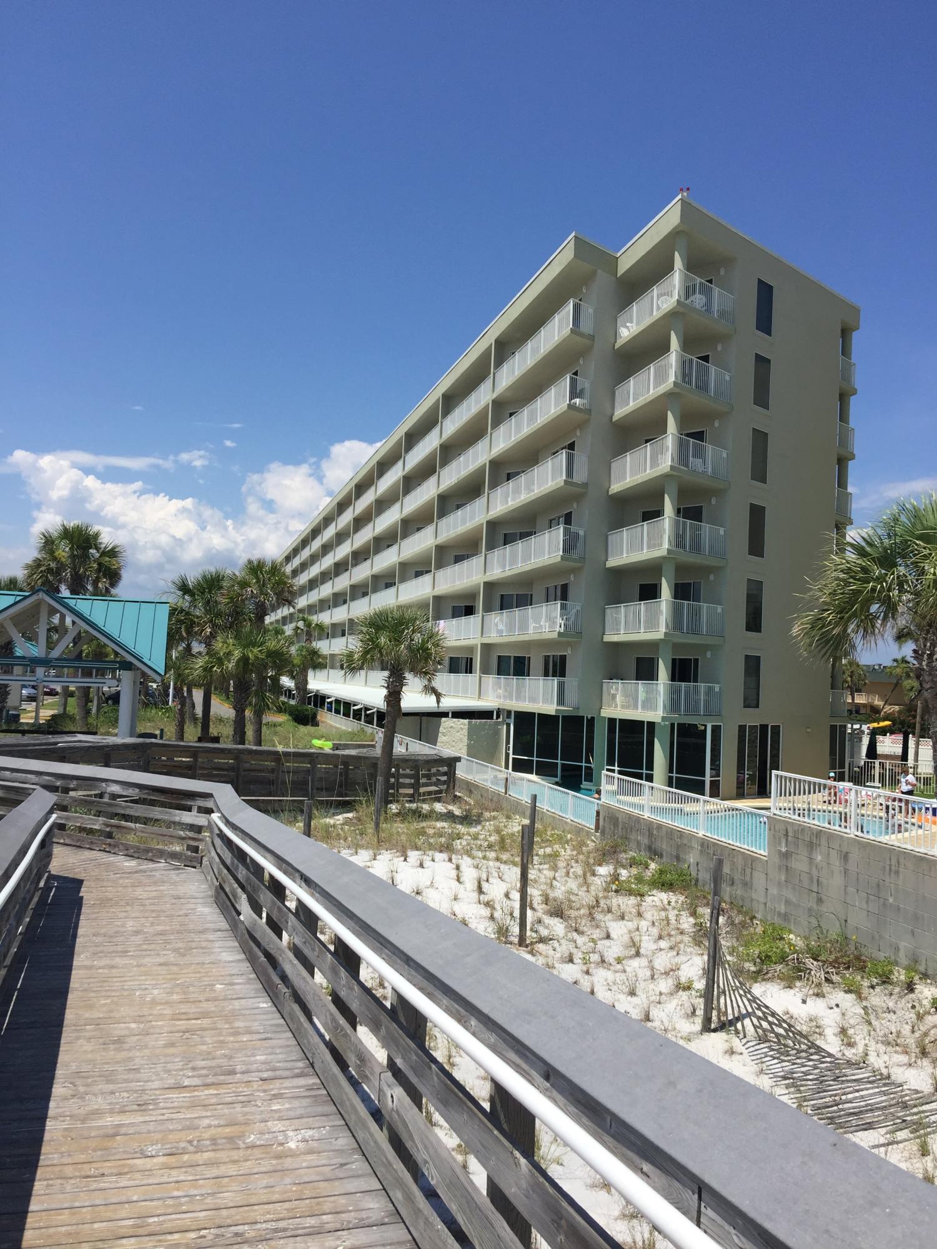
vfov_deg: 61.7
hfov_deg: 48.2
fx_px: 1047
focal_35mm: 29
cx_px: 468
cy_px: 624
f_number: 2.2
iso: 32
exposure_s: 1/3300
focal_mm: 4.15
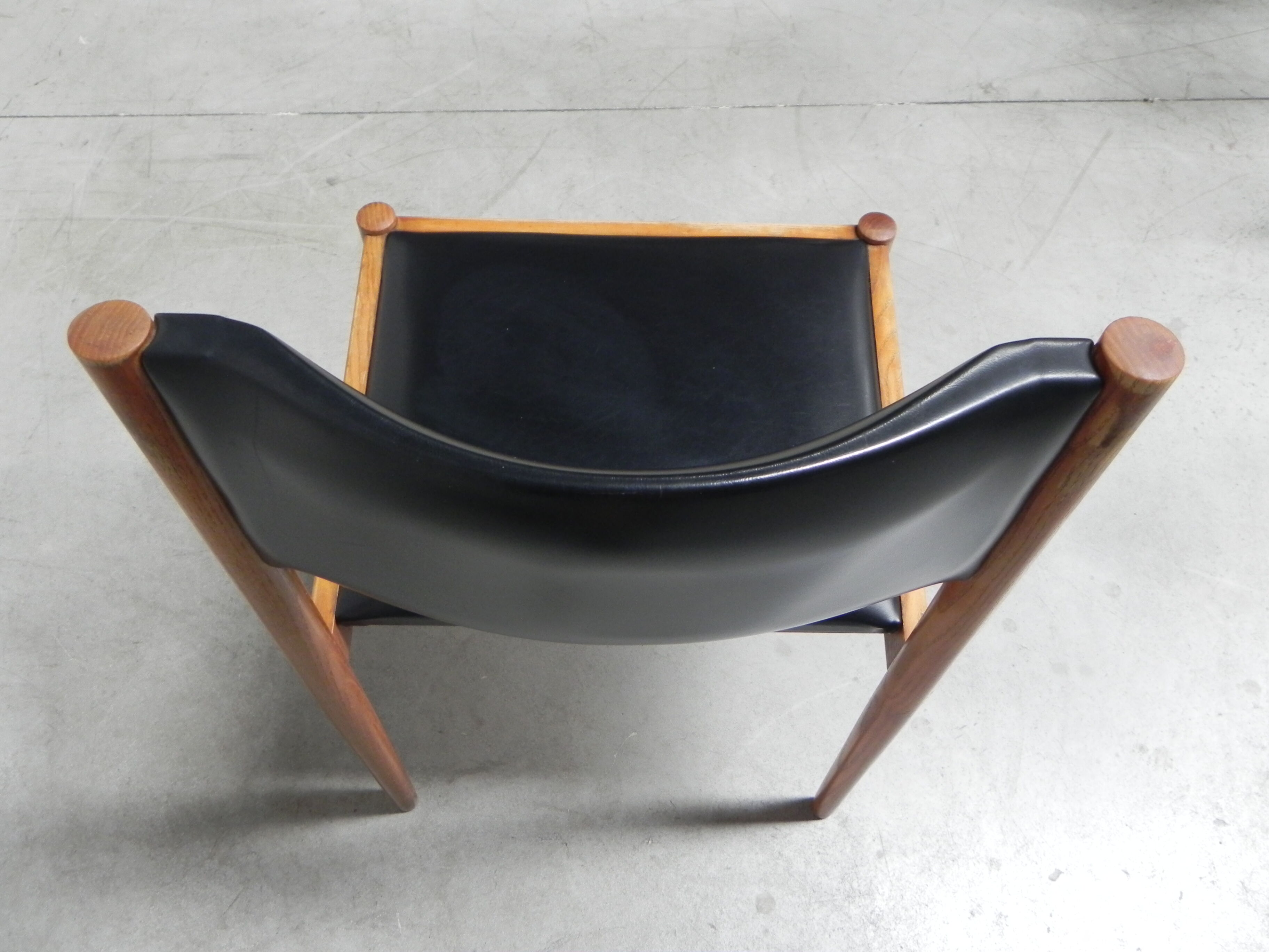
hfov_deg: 61.7
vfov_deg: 48.2
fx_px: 1063
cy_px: 476
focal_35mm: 29
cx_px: 634
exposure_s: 1/30
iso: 341
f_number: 2.8
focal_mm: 5.2
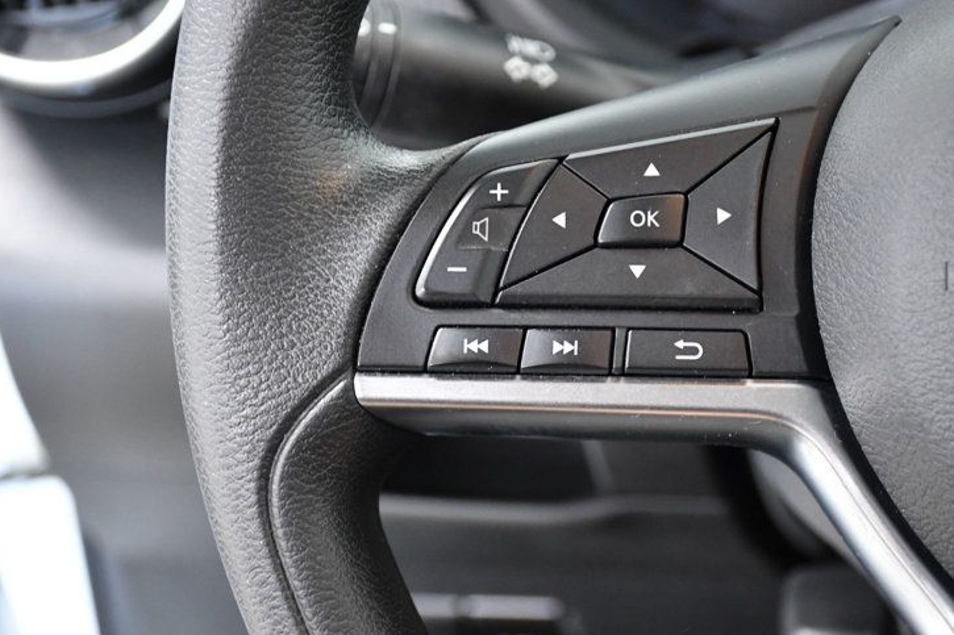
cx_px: 562
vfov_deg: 15.4
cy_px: 322
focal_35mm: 89
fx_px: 2358
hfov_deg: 22.8
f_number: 4.5
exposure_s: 1/80
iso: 2500
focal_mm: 42
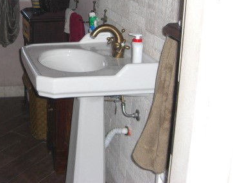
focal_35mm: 64
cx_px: 42
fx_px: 451
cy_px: 30
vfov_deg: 22.5
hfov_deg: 29.4
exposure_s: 1/60
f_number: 2.8
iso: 200
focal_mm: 7.9
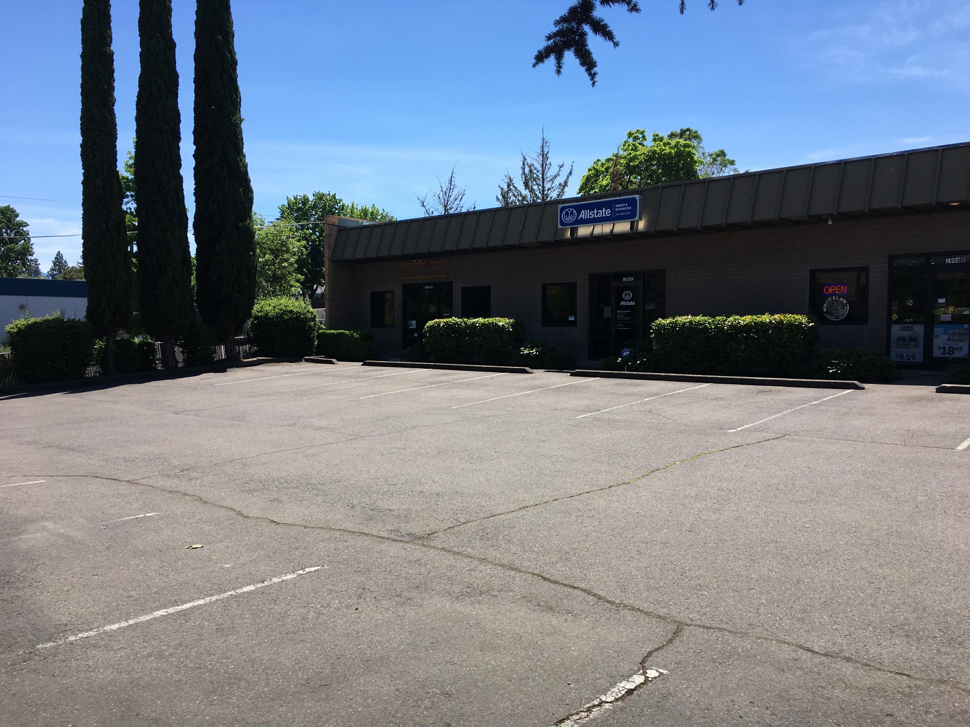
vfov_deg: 48.2
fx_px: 813
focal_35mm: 29
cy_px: 364
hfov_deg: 61.7
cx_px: 485
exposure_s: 1/1451
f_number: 2.2
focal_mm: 4.15
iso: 25
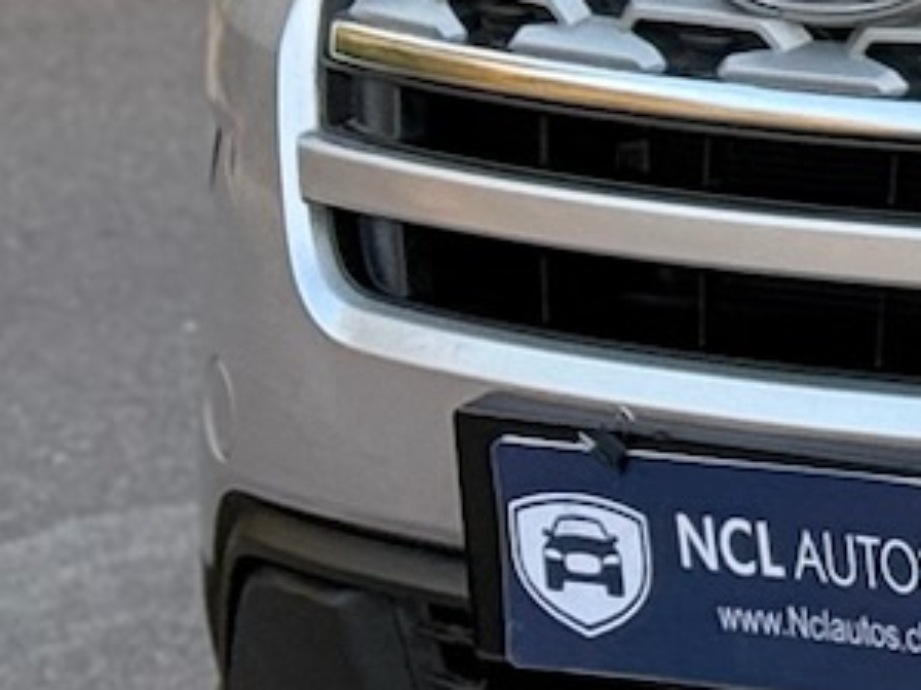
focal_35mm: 329
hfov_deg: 5.7
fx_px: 8750
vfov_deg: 4.5
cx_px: 2652
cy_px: -169
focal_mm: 6.76
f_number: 1.78
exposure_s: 1/386
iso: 64
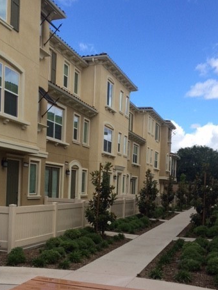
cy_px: 194
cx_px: 94
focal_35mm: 41
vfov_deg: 45.1
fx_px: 344
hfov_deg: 35.1
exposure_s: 1/1642
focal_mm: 4.15
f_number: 2.2
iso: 32
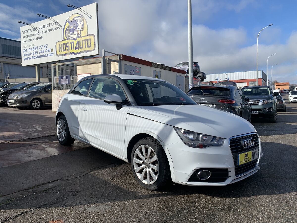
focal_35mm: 26
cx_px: 148
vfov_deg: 53.1
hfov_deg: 67.3
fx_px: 223
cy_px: 112
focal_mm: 4.25
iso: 25
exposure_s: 1/3650
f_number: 1.8
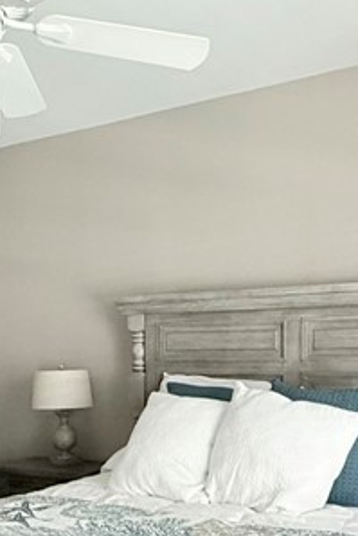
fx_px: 745
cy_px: 398
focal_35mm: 50
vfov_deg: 38.6
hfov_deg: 26.9
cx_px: 128
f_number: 2.2
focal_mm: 2.22
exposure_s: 1/60
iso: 500
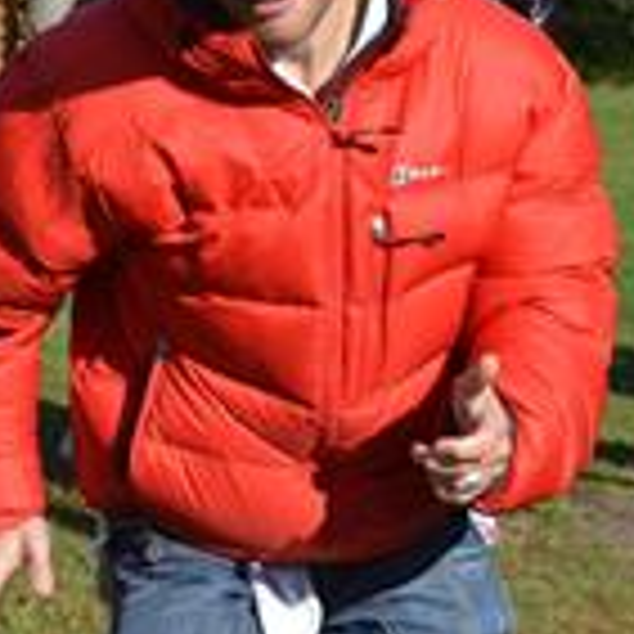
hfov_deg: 9.6
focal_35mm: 182
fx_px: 3779
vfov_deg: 9.6
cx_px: 398
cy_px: 436
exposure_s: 1/1600
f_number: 5.6
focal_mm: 45
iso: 400
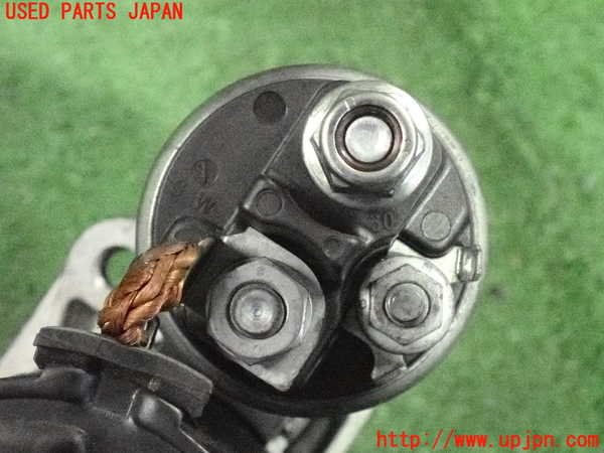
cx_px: 302
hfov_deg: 19.6
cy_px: 226
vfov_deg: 14.8
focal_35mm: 100
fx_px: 1745
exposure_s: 1/100
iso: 12800
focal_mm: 18
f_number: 4.9
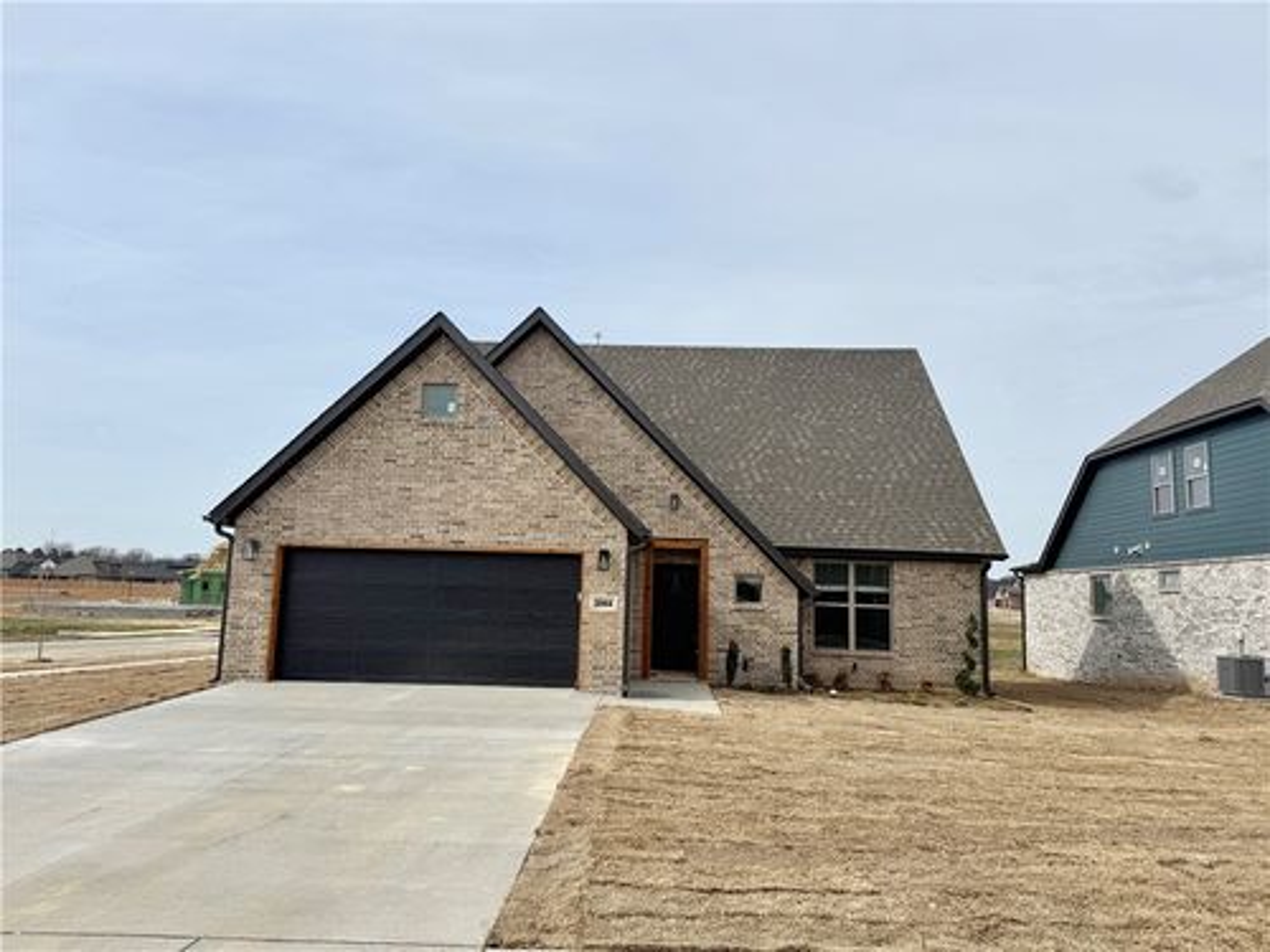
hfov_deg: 71.6
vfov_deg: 56.8
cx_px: 635
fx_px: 881
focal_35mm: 24
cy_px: 476
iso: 80
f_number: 1.78
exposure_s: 1/7937
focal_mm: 6.76
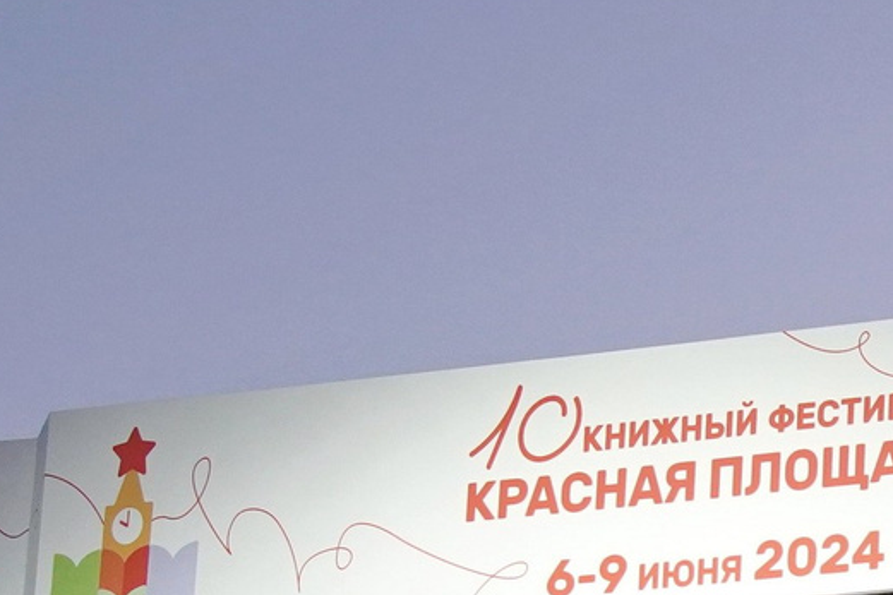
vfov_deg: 8.2
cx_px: 1238
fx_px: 4141
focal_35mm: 167
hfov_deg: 11.9
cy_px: 522
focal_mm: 34
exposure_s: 1/160
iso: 3200
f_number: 8
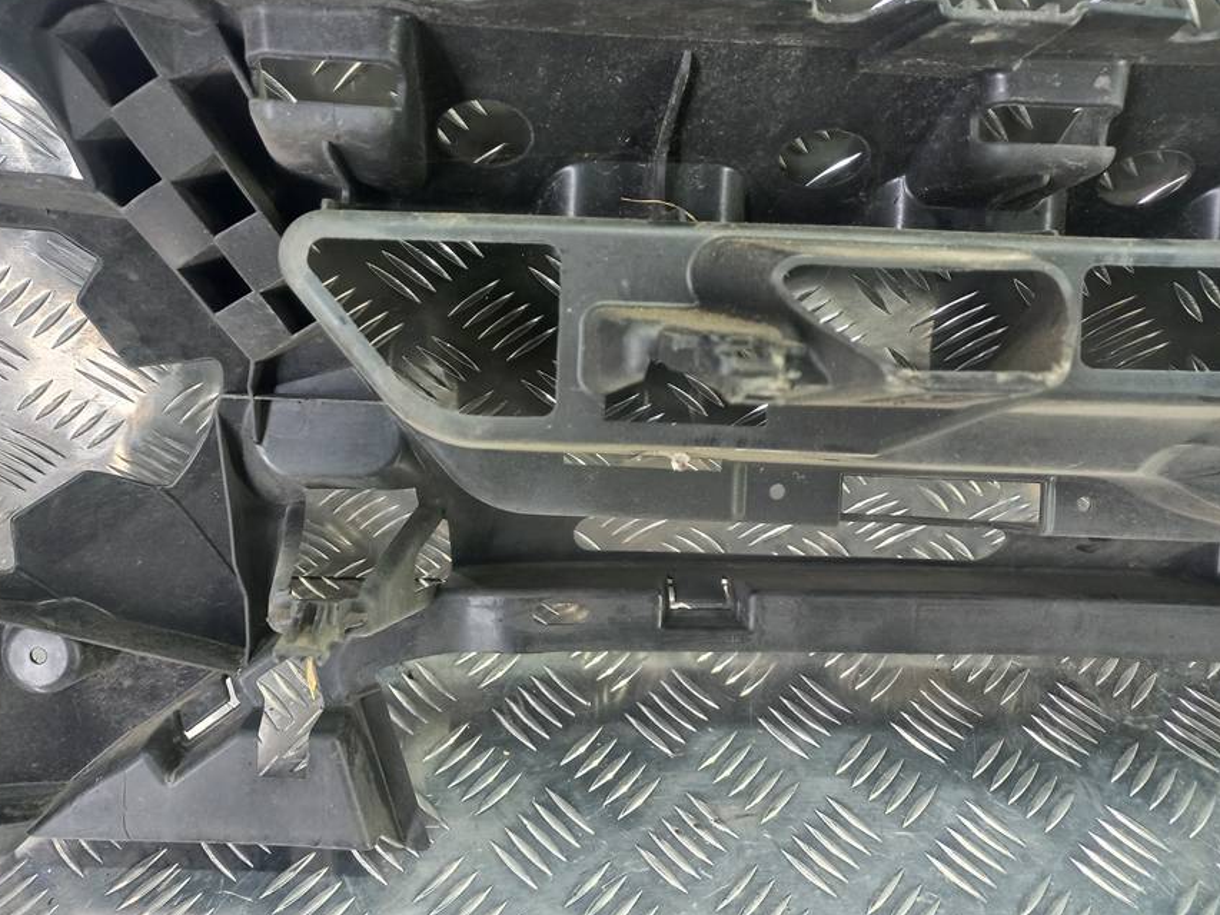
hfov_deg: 59.6
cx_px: 505
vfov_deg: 46.7
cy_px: 393
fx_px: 1057
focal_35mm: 30
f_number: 1.8
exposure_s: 1/50
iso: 160
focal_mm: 4.6
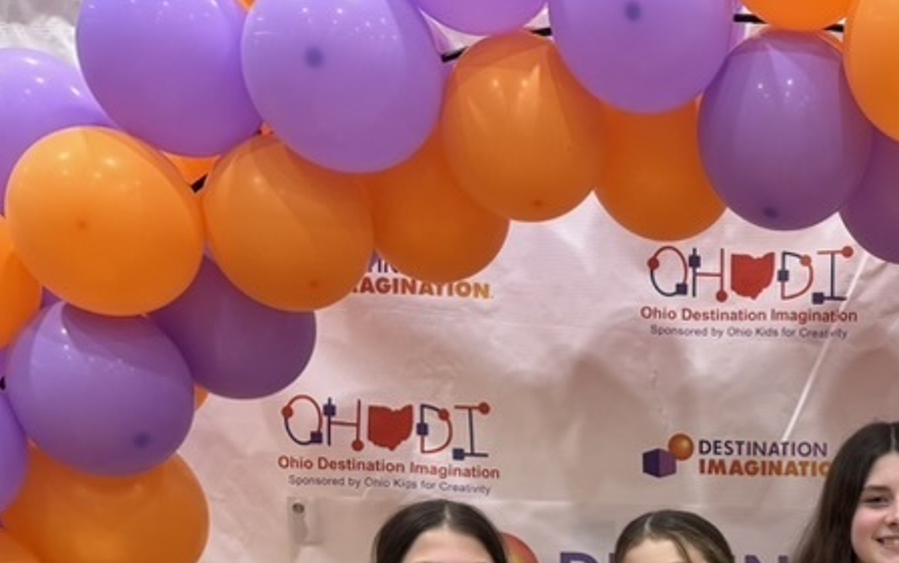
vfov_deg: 20.2
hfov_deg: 32.8
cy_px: 761
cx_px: 855
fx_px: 1422
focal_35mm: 58
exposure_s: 1/63
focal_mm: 6.76
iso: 200
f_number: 1.78
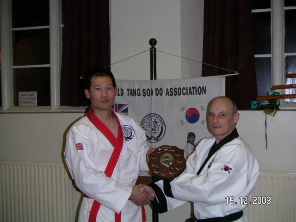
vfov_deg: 29.1
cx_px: 148
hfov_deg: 38.2
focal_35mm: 50
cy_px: 111
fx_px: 428
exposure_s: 1/45
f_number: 3.1
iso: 200
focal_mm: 6.5
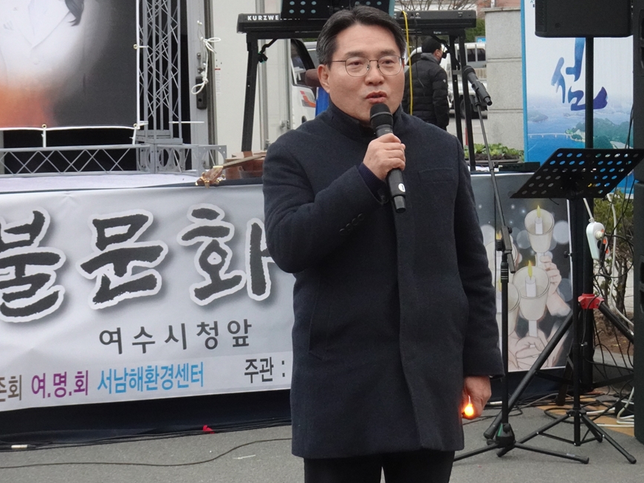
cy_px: 239
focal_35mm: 125
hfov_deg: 15.8
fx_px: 2326
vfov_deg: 11.9
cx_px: 332
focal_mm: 17.15
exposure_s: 1/100
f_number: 5
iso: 800
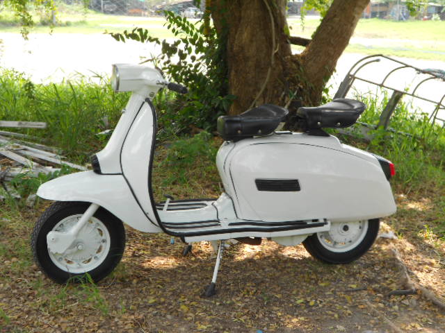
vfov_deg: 26.1
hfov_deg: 34.3
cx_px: 222
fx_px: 720
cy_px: 166
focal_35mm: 56
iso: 80
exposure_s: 1/80
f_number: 4.9
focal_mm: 10.3
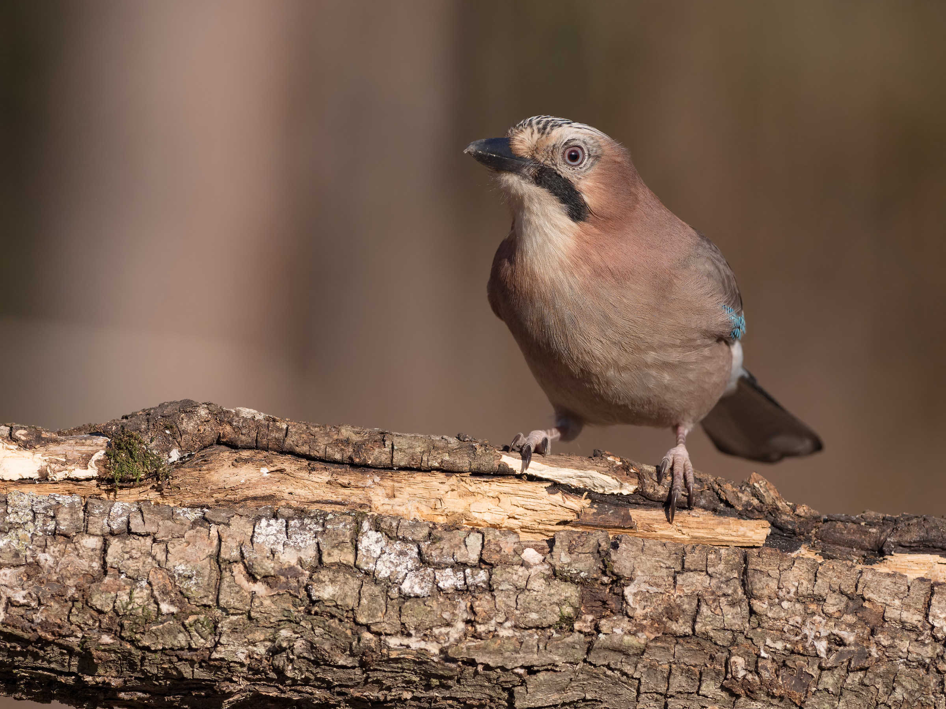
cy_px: 354
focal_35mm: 601
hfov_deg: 3.3
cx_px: 473
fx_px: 16424
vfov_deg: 2.5
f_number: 5
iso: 640
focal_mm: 300
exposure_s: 1/3200
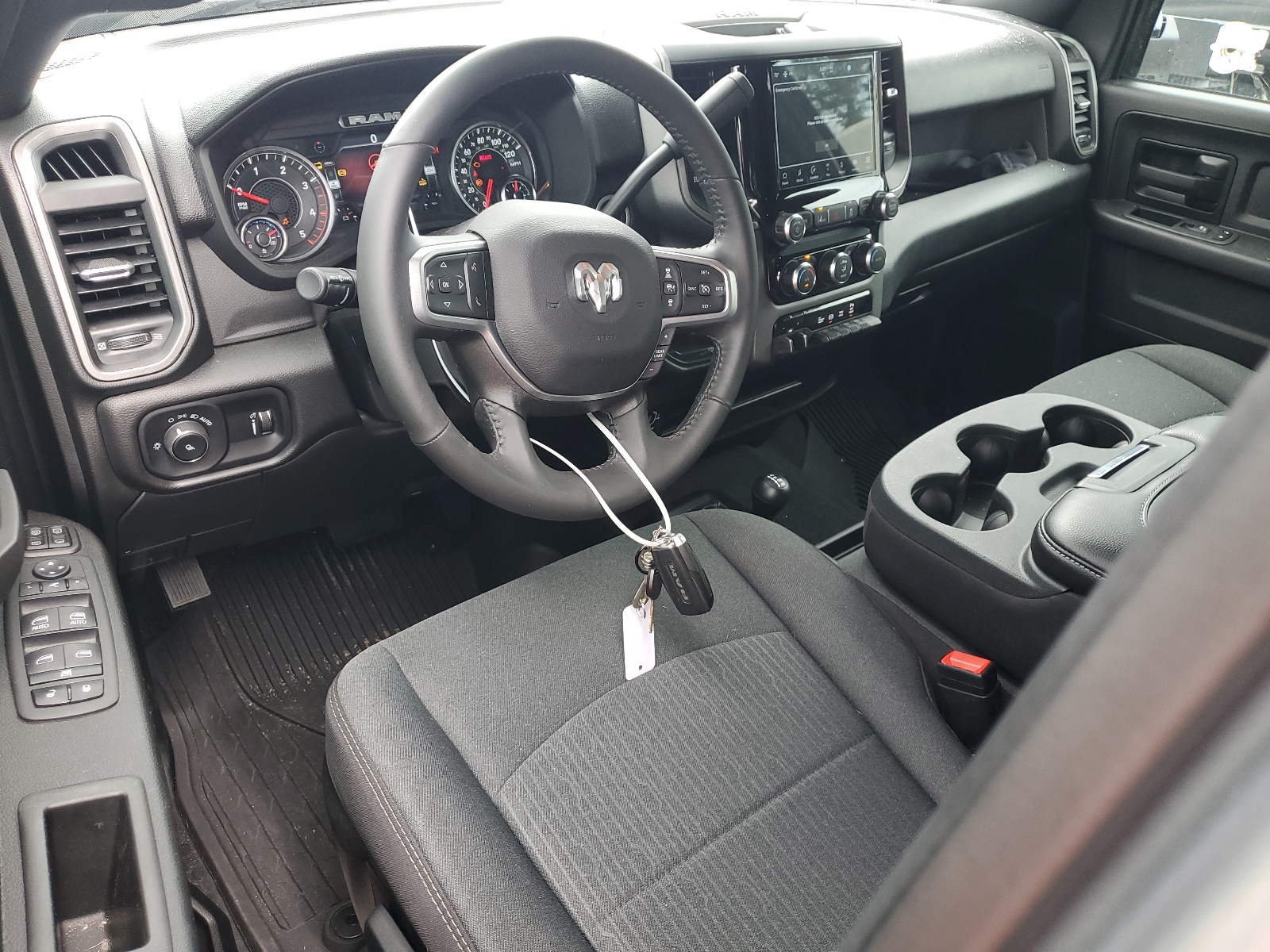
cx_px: 635
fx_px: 954
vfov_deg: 53.1
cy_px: 476
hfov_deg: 67.3
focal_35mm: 26
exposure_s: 1/120
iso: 77
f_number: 1.5
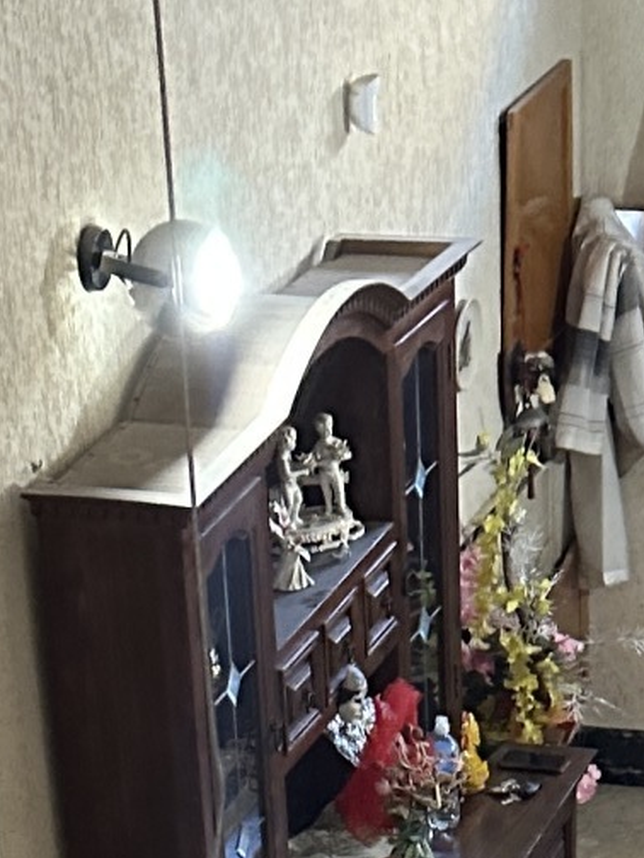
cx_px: 365
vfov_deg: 14.3
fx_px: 3026
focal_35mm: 122
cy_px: 1549
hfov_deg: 12.1
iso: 640
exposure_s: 1/60
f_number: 1.78
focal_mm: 6.86
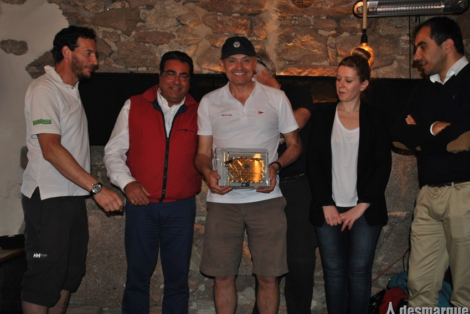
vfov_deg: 35.1
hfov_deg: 50.6
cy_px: 164
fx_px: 497
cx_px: 236
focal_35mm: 38
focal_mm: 24
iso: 200
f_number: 4
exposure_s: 1/60
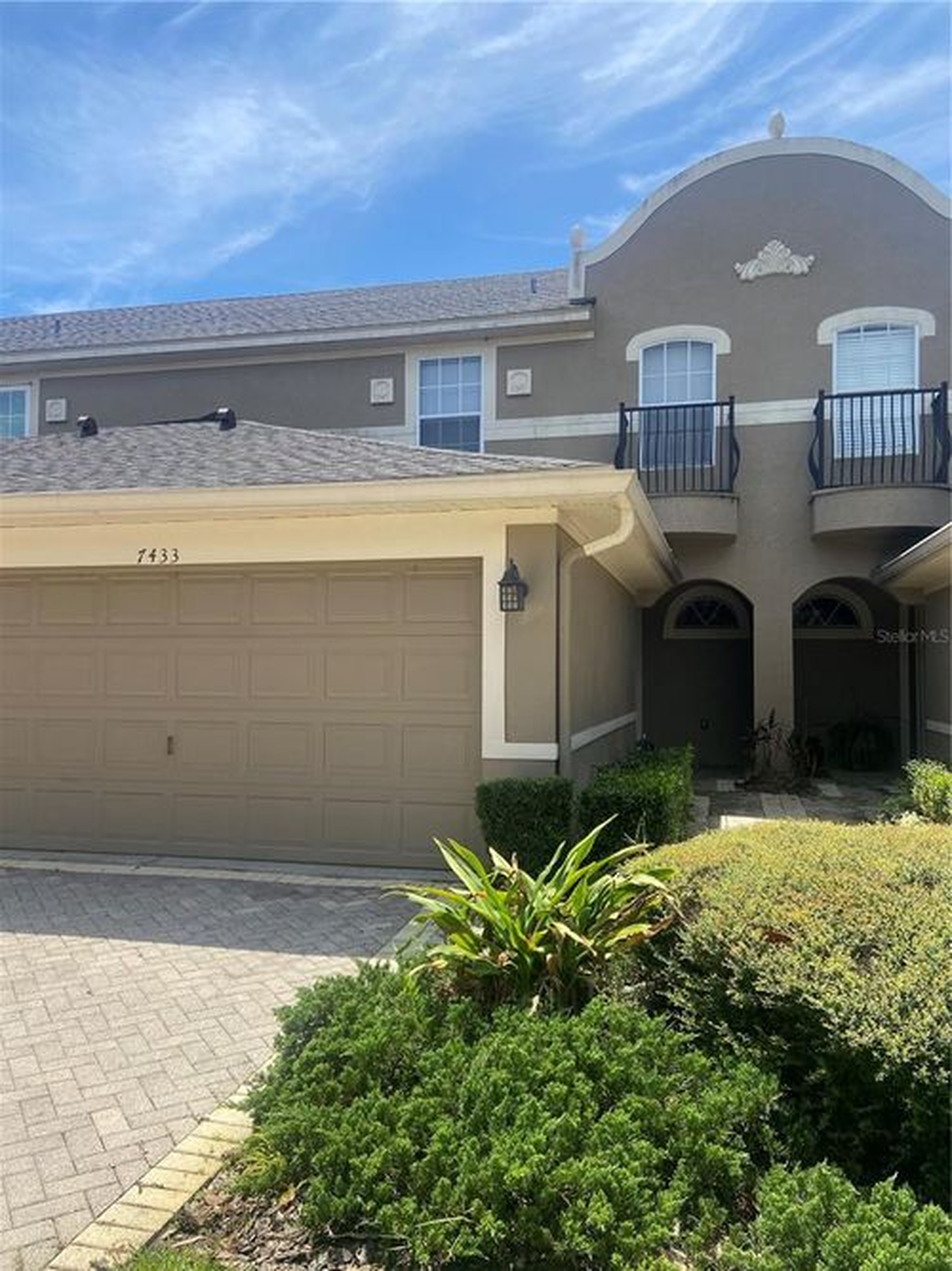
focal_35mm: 26
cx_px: 476
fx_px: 954
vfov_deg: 67.3
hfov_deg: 53.0
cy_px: 636
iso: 32
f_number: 1.8
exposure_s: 1/1898
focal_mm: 4.25
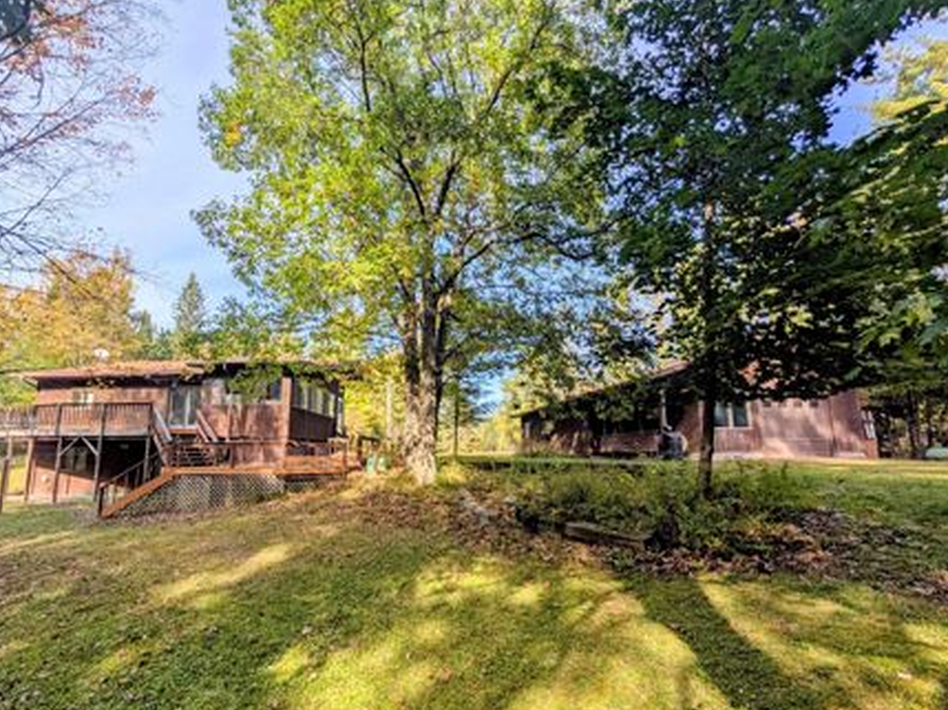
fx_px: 383
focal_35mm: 14
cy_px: 393
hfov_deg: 101.8
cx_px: 431
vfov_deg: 85.3
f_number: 1.7
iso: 56
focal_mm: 2.02
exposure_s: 1/1362
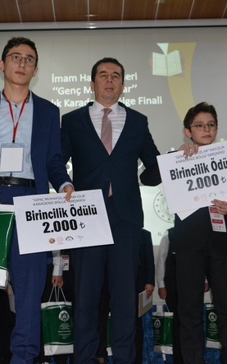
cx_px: 111
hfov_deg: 22.5
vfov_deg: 35.2
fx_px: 572
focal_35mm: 58
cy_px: 181
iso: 1000
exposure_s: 1/60
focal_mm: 25
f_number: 4
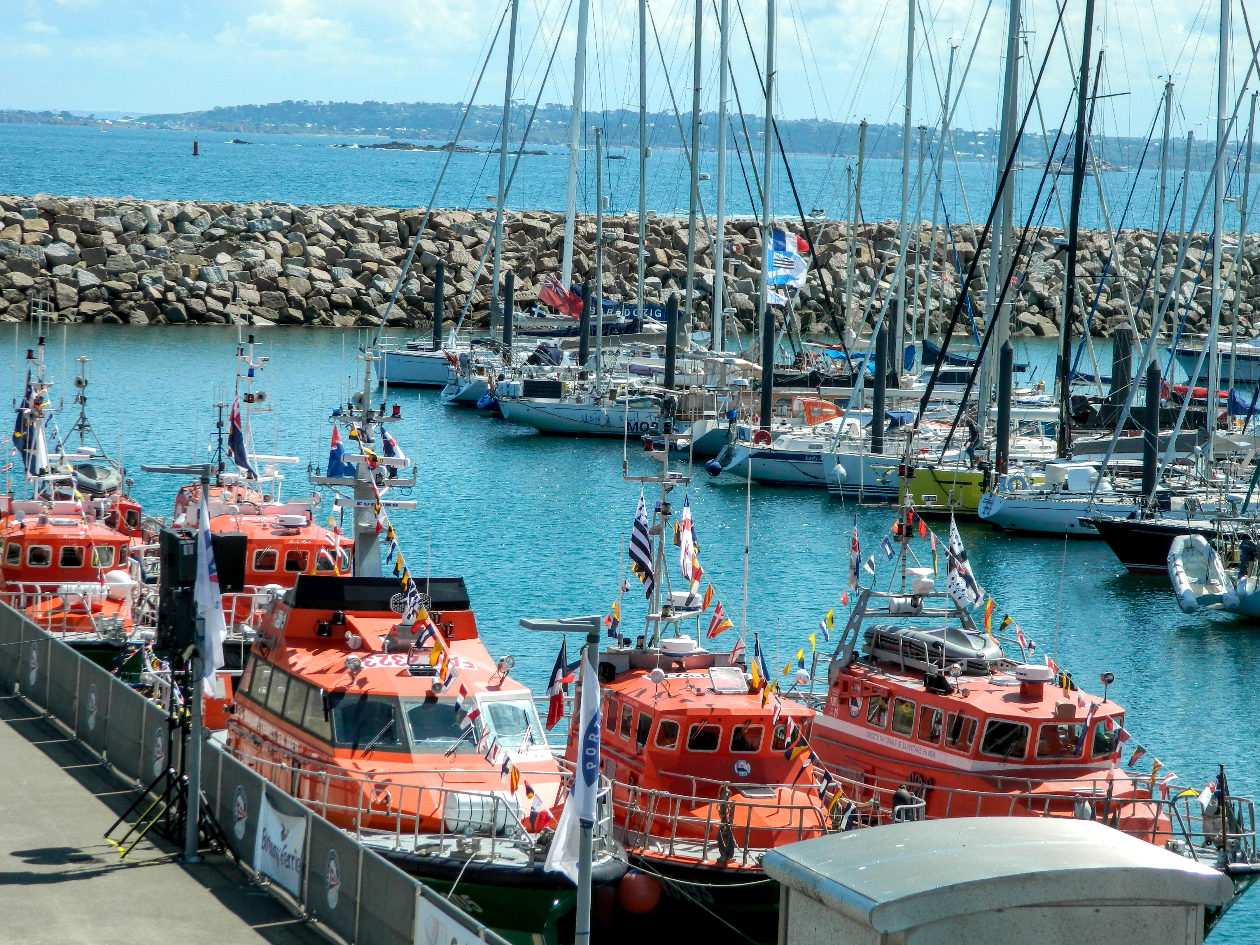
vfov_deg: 11.5
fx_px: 4696
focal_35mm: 129
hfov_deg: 15.3
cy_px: 472
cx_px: 630
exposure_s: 1/500
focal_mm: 23.2
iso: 80
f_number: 4.7
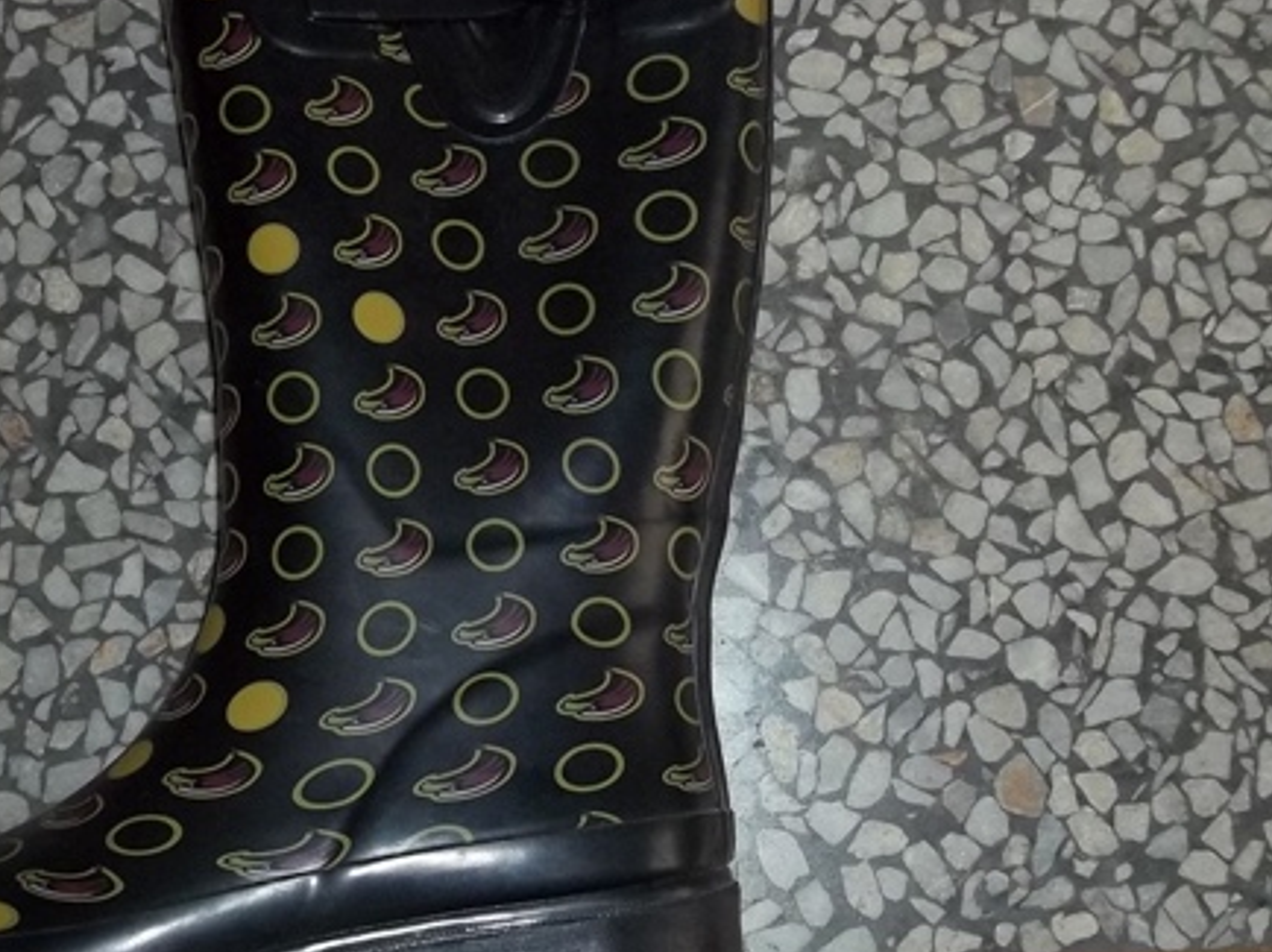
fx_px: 2167
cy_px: 442
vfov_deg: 24.8
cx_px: 428
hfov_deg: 32.5
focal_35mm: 59
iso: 160
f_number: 2.9
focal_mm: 5.7
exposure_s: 1/30
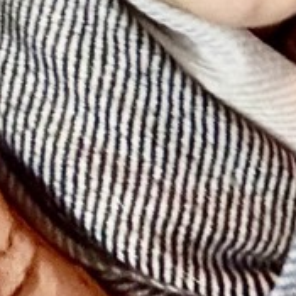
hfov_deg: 10.9
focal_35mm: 155
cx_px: 409
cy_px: -474
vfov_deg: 9.6
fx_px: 1500
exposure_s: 1/25
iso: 640
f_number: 1.9
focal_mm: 2.69
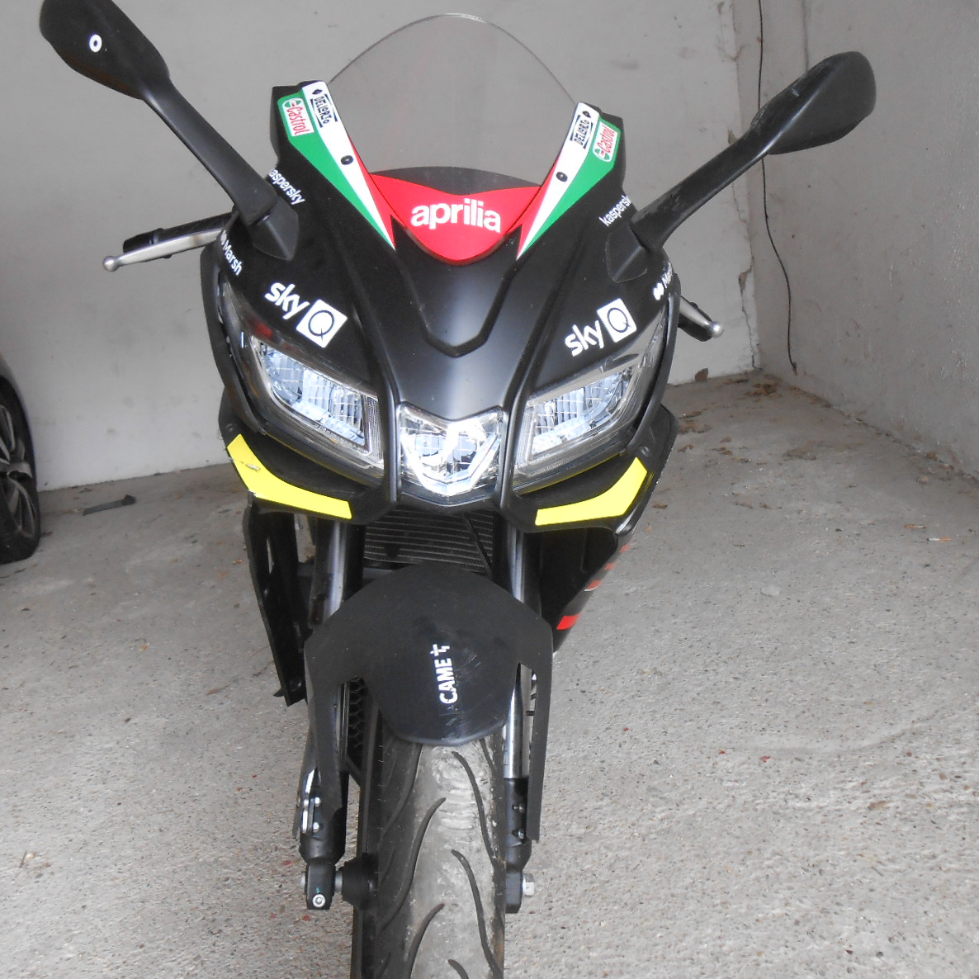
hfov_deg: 52.5
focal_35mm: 31
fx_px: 992
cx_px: 450
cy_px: 489
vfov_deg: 52.5
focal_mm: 4.6
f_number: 3.5
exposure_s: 1/30
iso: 200
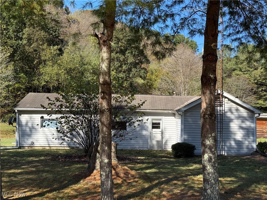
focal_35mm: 48
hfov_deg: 39.7
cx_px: 134
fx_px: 370
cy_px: 100
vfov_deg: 30.3
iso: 80
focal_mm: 6.76
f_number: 1.78
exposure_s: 1/2342
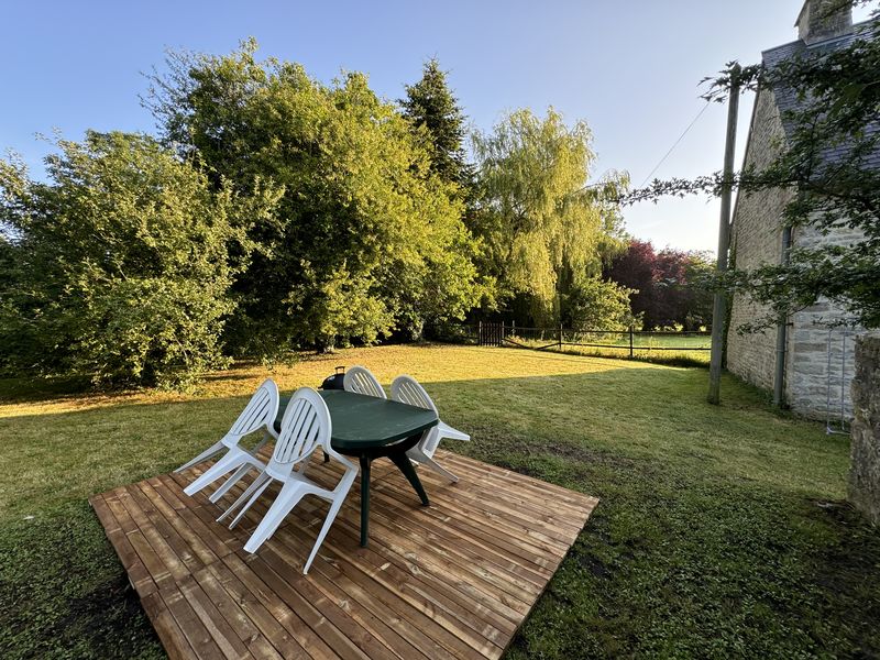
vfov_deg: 85.7
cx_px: 440
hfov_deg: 102.1
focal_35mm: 14
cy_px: 330
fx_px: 356
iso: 40
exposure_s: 1/227
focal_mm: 2.22
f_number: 2.2
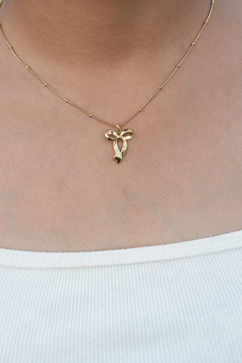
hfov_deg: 22.6
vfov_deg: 33.3
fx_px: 605
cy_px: 149
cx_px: 133
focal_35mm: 60
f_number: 8
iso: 3200
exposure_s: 1/200
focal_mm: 50
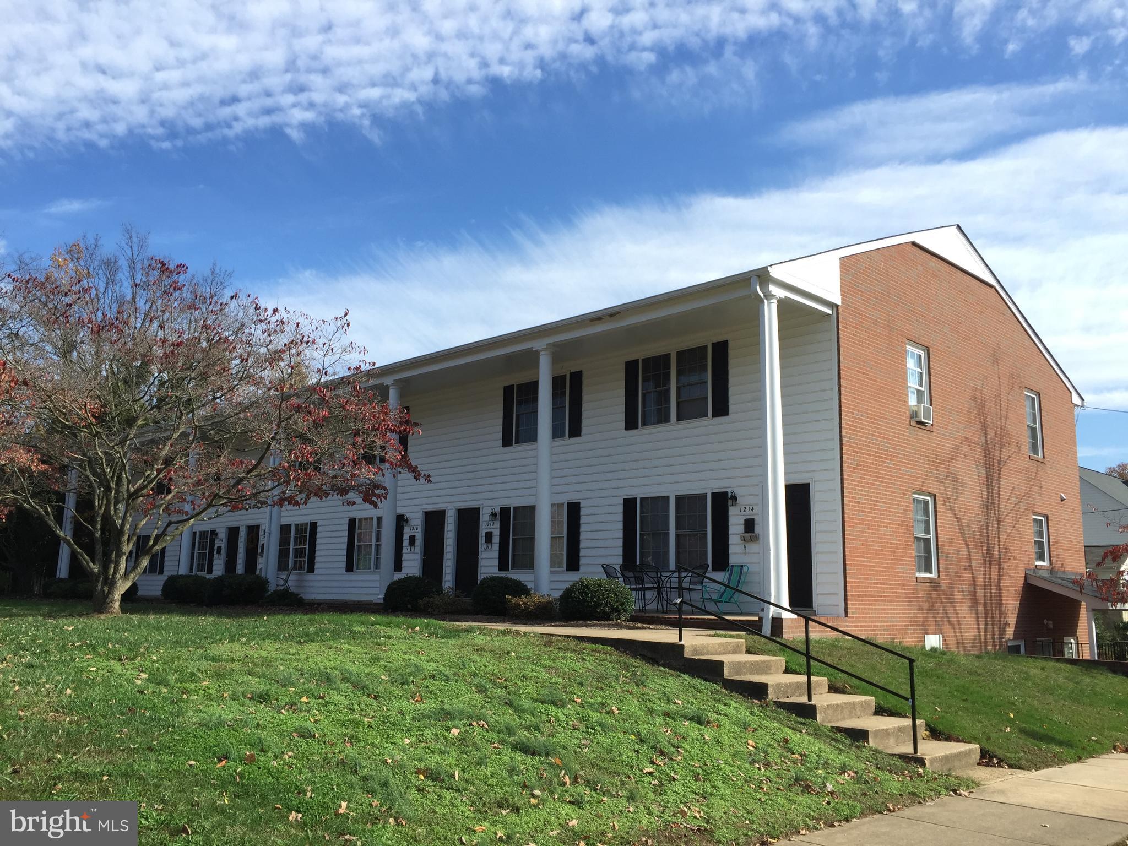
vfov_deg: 48.2
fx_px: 945
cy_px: 423
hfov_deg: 61.7
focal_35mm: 29
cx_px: 564
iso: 32
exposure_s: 1/1068
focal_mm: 4.15
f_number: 2.2
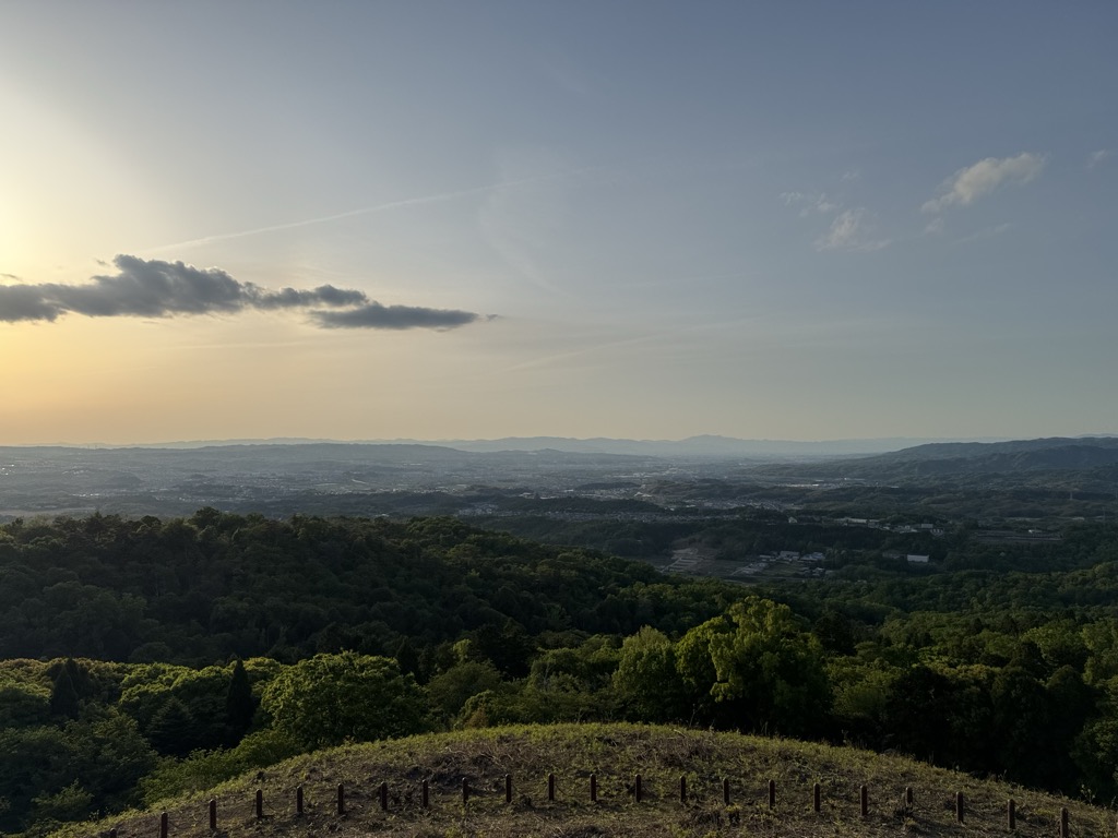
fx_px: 775
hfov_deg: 71.6
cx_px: 559
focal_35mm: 24
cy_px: 419
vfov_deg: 56.8
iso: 80
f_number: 1.78
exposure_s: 1/9009
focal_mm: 6.76
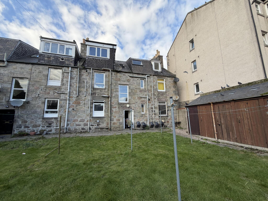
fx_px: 108
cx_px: 134
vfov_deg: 85.7
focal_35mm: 14
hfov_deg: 102.1
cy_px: 100
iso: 50
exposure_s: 1/353
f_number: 2.2
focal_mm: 2.22
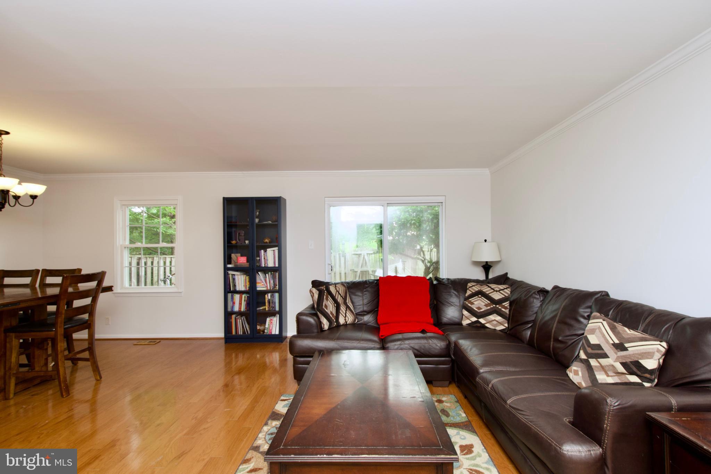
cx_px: 356
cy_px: 237
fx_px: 296
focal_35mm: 15
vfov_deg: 77.3
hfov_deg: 100.4
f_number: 7.1
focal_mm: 10
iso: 400
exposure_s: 1/20
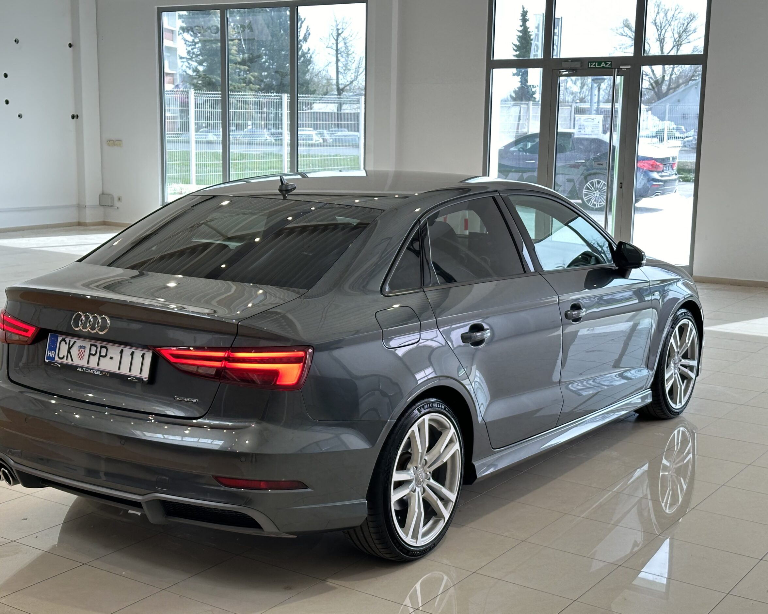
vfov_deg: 29.7
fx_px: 1159
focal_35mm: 51
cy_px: 308
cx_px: 355
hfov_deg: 36.6
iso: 64
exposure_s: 1/100
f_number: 1.78
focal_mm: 6.86
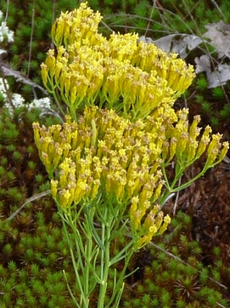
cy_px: 358
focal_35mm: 549
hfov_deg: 2.7
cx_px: 121
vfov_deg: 3.6
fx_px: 4869
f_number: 4
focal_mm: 19.4
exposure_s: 1/250
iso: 100
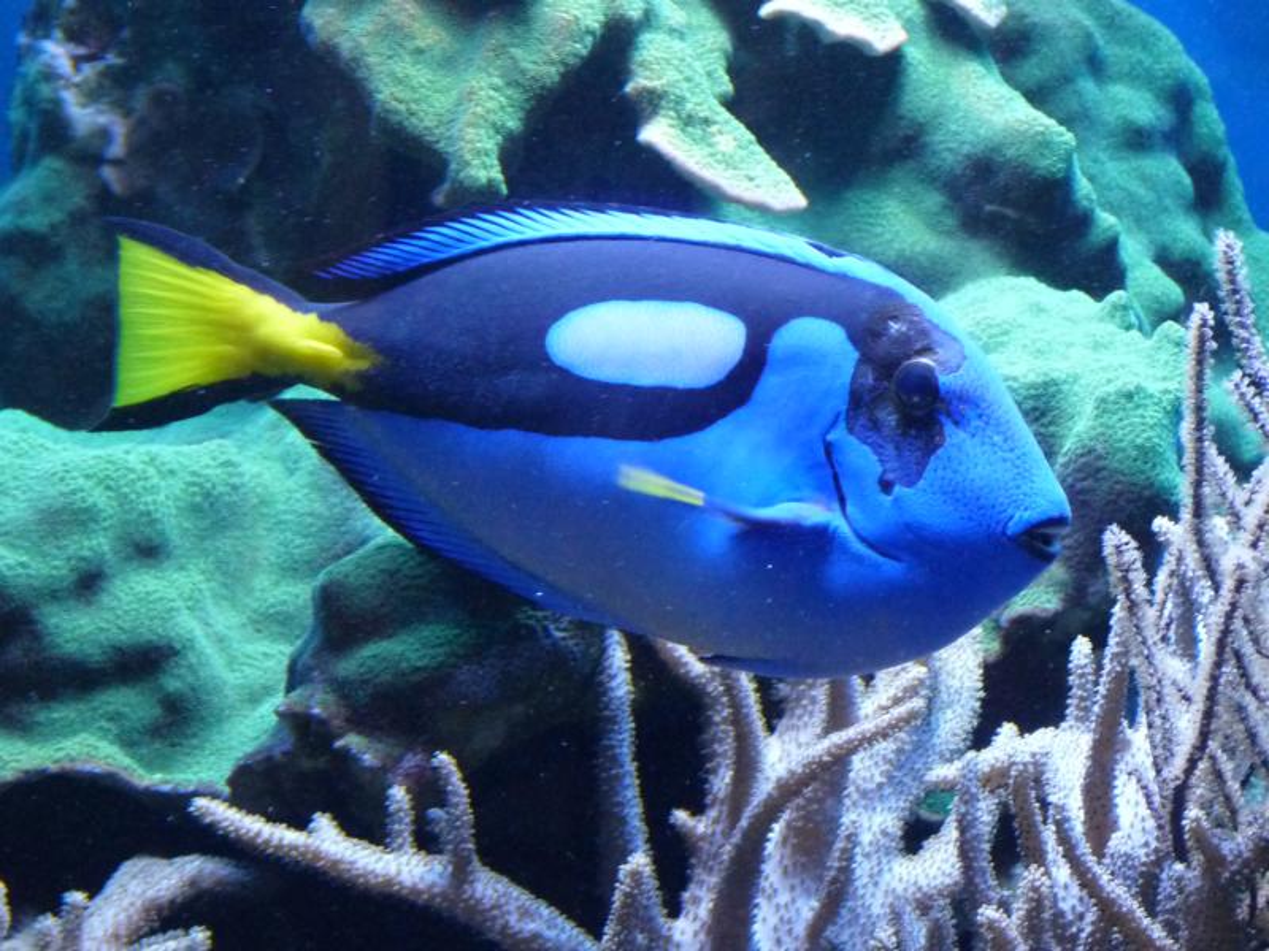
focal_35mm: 149
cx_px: 634
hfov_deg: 13.3
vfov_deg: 10.0
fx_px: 5462
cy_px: 476
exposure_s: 1/80
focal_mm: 18.7
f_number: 3.6
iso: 500
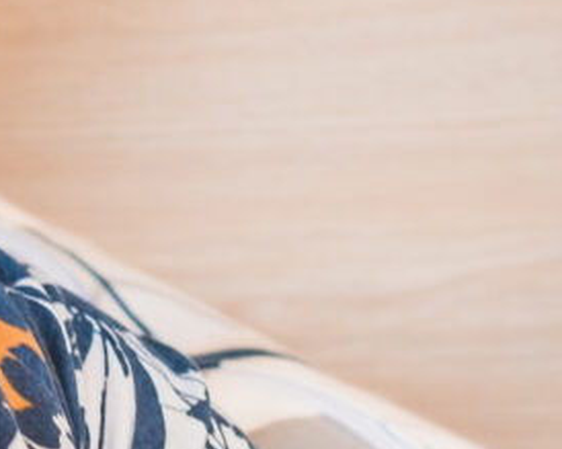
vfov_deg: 5.0
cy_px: -342
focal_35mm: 307
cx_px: -90
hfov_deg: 6.3
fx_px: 5105
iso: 250
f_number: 3.5
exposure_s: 1/80
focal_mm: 35
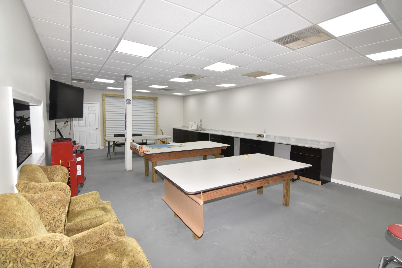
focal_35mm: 16
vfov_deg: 72.1
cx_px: 201
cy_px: 134
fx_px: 184
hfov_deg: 95.0
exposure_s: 1/100
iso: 800
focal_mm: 11
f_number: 7.1
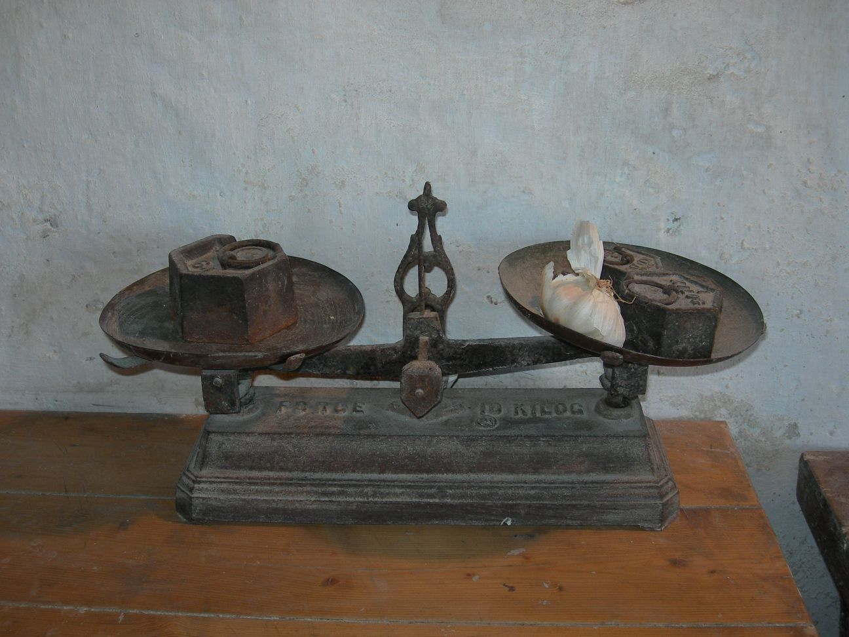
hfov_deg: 45.8
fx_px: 1006
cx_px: 424
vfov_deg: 35.1
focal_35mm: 41
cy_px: 318
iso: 50
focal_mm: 8.5
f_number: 2.9
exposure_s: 1/60.1
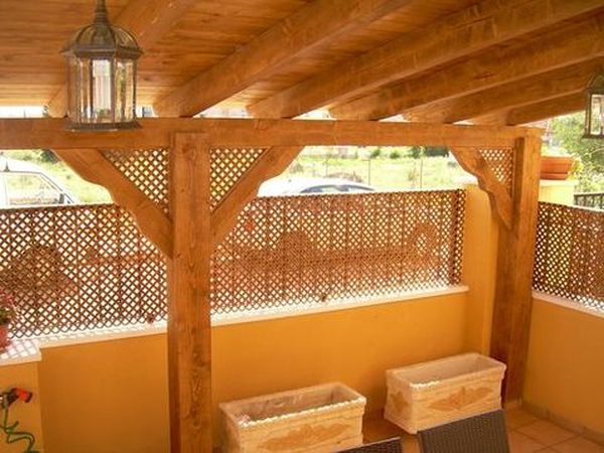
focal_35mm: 38
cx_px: 302
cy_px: 226
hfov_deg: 49.0
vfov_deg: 37.7
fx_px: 663
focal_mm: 6.3
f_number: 2.8
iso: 50
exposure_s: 1/149
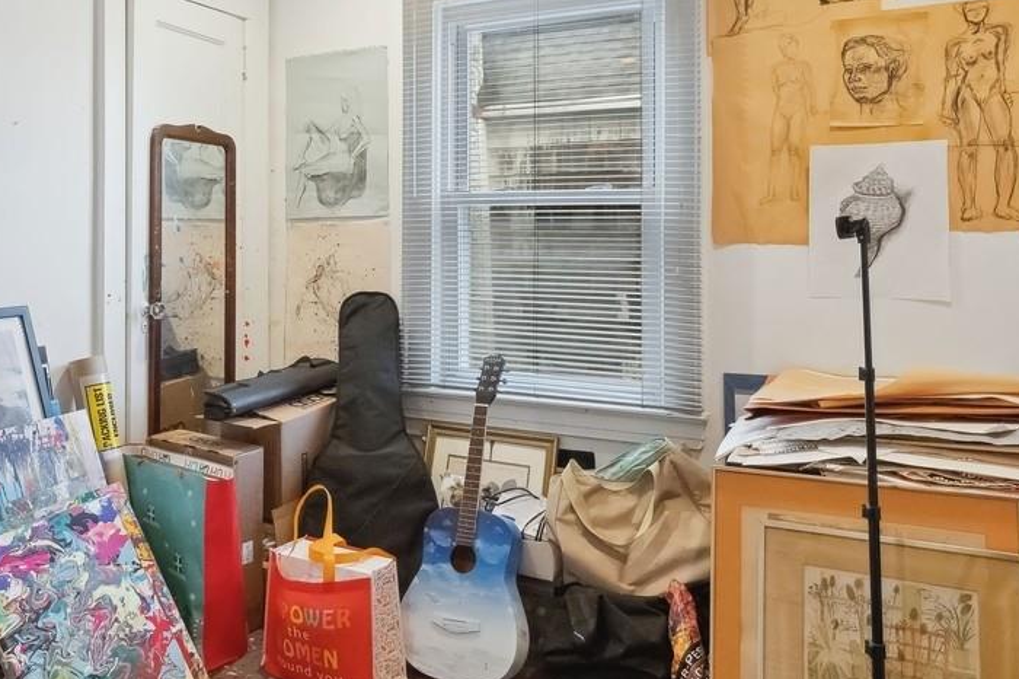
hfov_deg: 57.9
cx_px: 376
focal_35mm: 32
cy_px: 227
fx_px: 905
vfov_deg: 40.6
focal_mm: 14
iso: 1800
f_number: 8
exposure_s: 1/125
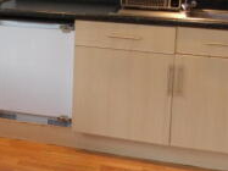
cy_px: 3
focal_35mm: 75
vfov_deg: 19.1
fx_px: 494
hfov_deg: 24.8
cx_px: 2
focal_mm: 4.3
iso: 200
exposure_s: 1/15
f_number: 4.1
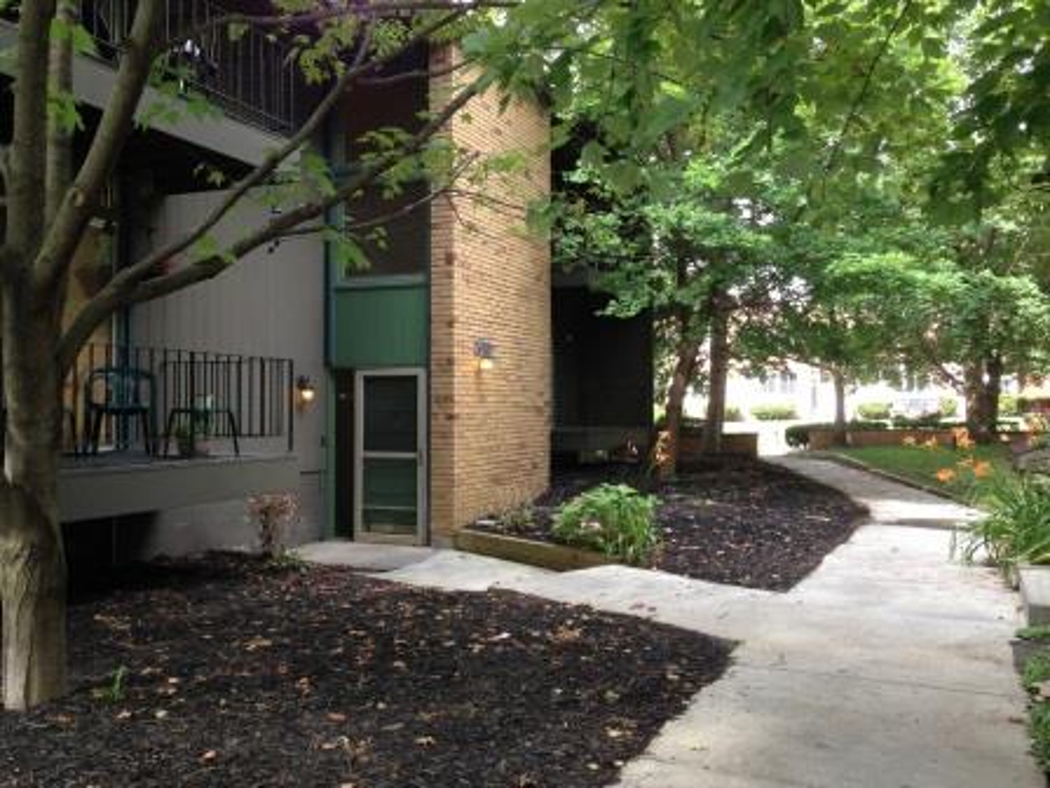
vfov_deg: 42.9
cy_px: 394
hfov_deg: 55.4
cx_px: 525
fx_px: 1001
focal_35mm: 33
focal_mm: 4.13
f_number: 2.4
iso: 80
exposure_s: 1/120
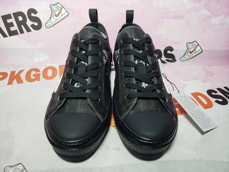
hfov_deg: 67.3
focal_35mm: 26
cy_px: 86
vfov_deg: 53.1
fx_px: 172
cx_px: 114
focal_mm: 4.3
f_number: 1.5
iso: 50
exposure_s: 1/258
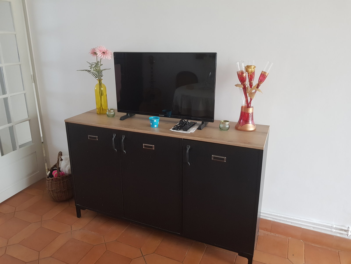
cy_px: 132
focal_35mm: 26
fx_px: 264
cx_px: 176
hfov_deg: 67.3
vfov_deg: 53.1
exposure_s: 1/14
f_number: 1.7
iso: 200
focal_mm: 4.2
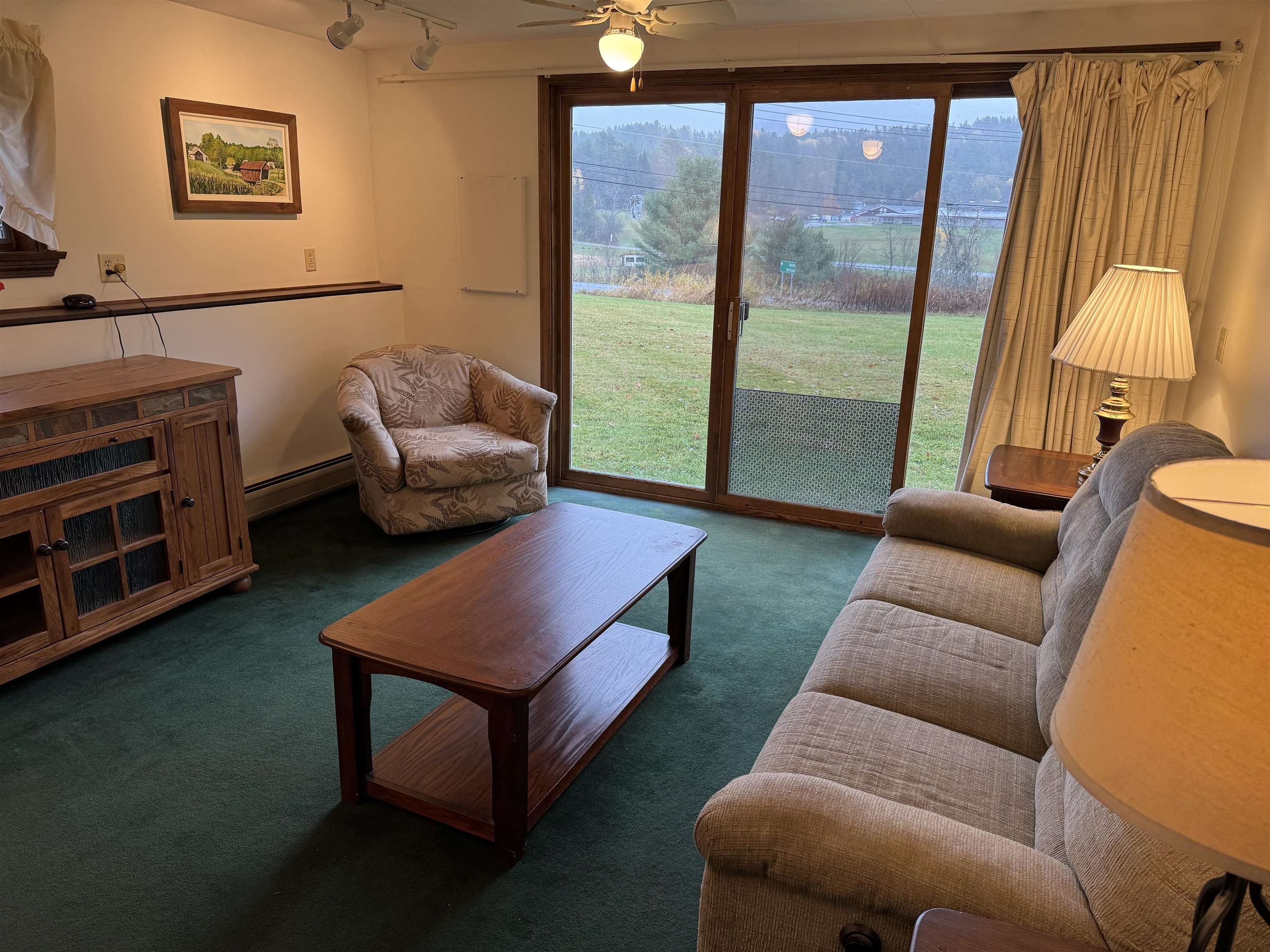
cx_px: 635
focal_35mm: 24
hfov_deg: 71.6
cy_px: 476
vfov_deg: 56.8
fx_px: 881
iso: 160
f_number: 1.78
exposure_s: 1/120
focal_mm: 6.76
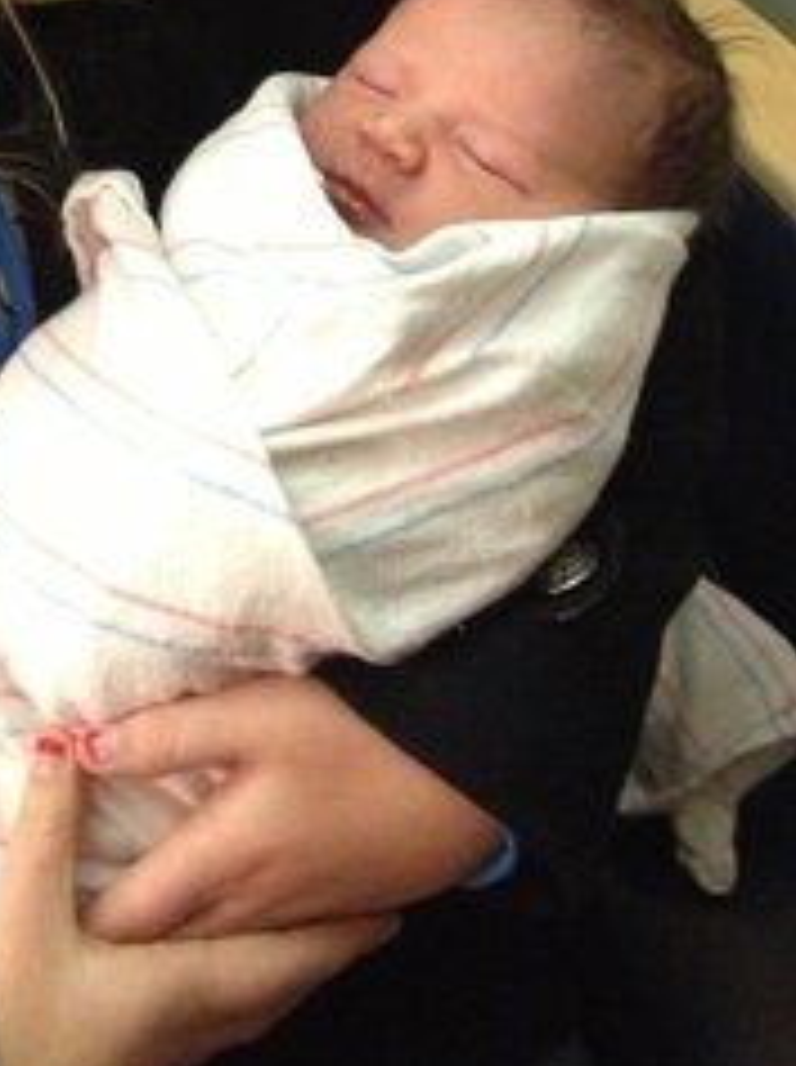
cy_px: 121
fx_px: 2183
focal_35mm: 71
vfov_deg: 26.6
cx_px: -9
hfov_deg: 20.0
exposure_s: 1/15
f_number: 2.4
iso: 800
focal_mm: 4.28
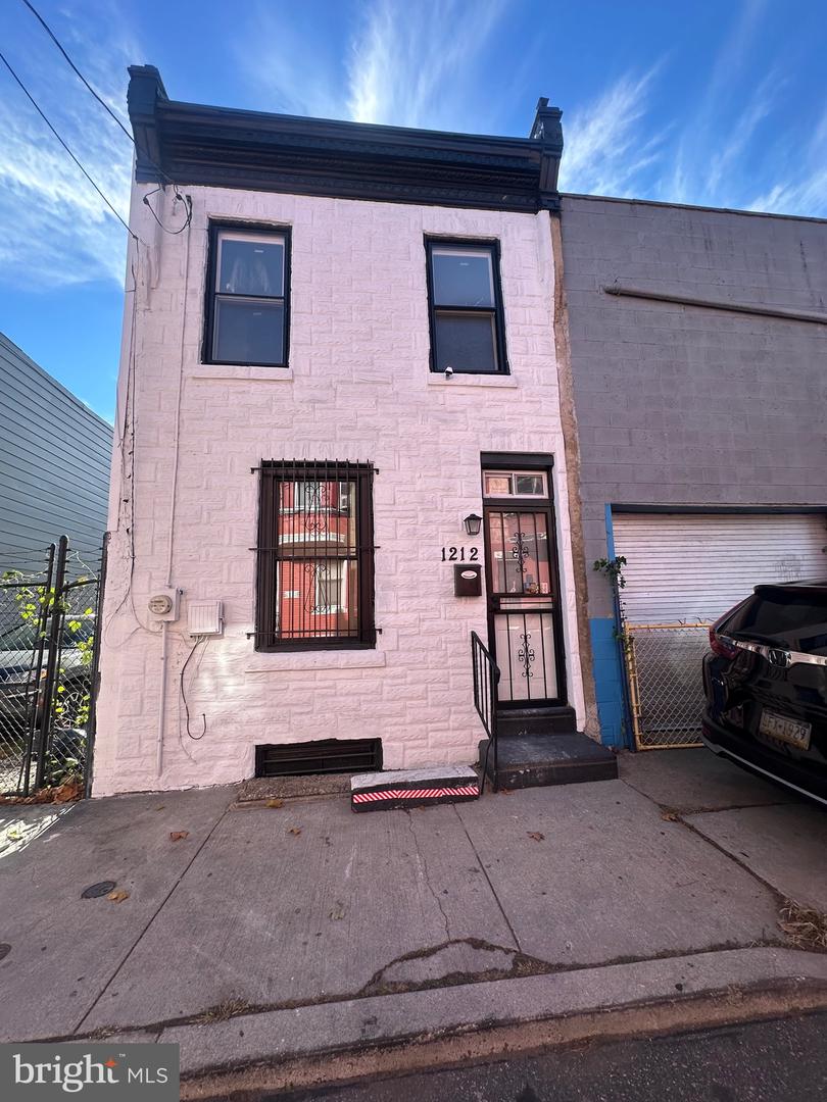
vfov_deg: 102.1
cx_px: 414
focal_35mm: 14
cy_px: 551
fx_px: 446
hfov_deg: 85.7
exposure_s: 1/698
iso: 40
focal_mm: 2.22
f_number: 2.2
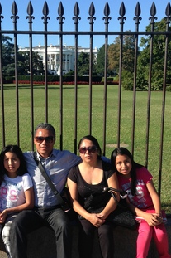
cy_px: 158
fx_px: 378
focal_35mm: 53
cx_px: 65
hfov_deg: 25.4
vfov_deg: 37.3
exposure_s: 1/1106
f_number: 2.4
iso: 50
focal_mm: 4.13
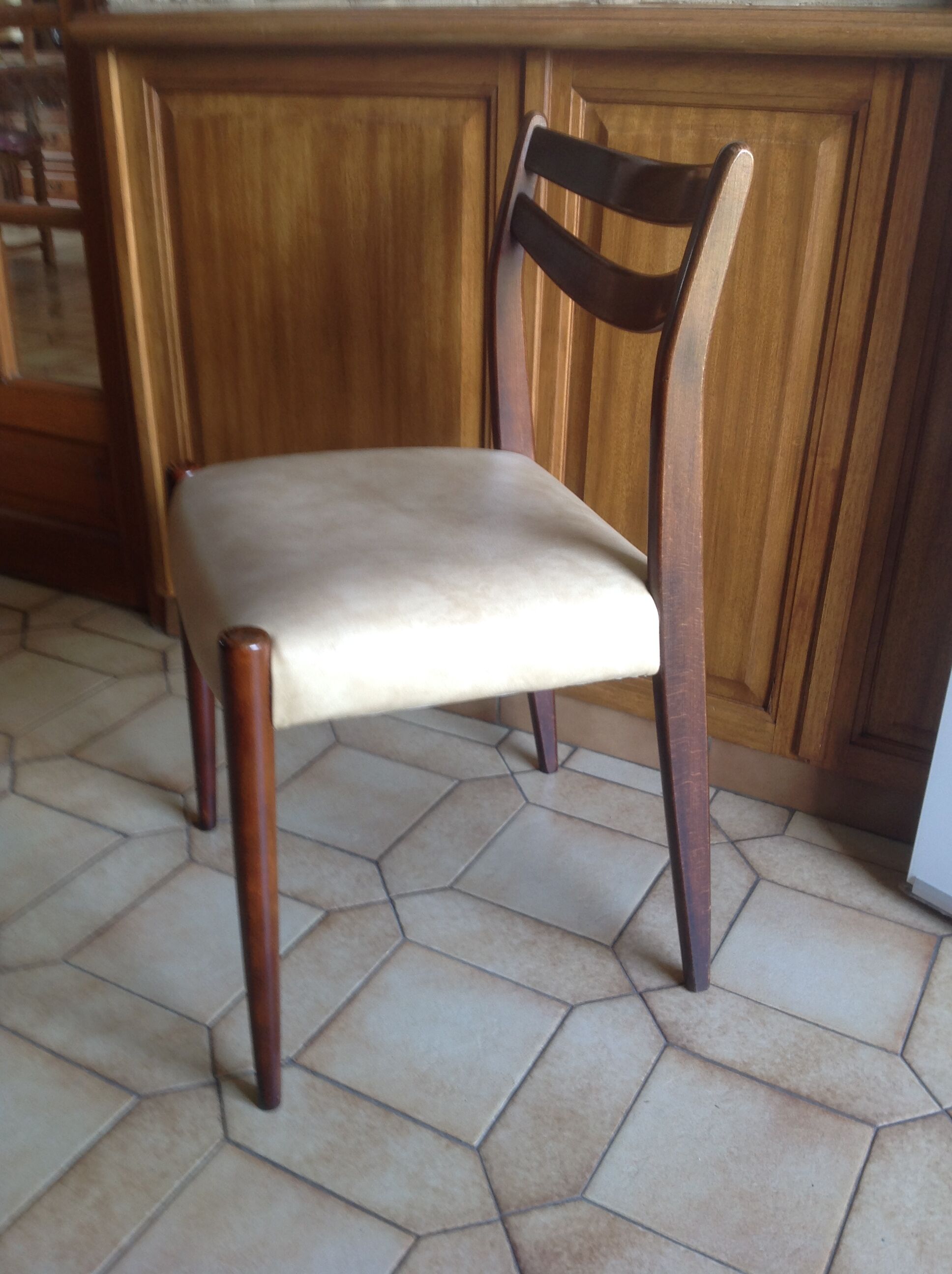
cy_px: 637
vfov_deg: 52.7
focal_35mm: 35
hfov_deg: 40.6
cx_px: 476
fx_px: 1287
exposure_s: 1/20
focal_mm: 4.28
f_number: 2.4
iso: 50
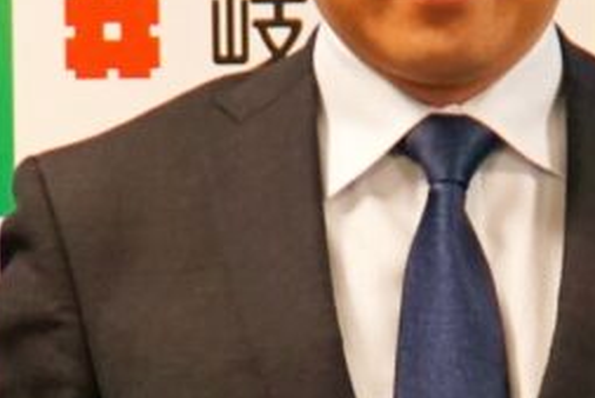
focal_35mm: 409
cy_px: 306
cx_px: 393
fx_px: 6763
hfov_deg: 5.0
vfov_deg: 3.4
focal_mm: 36
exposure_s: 1/160
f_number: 4
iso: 1000
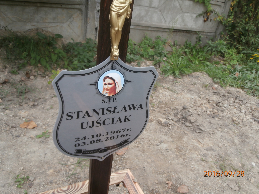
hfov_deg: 60.0
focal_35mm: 30
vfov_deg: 46.8
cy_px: 97
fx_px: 224
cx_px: 130
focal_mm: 5.36
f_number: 3.5
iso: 100
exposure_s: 1/160
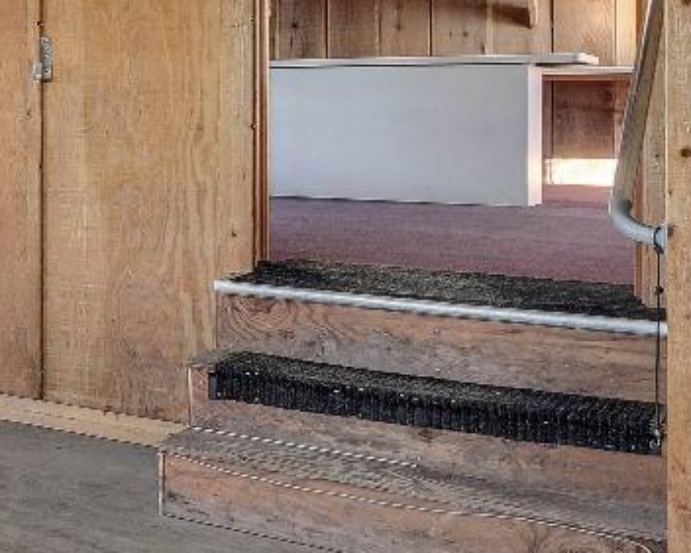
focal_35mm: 64
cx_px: -681
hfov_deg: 18.9
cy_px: 98
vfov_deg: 23.5
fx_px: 1310
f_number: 11
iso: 320
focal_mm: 16
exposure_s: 1/125
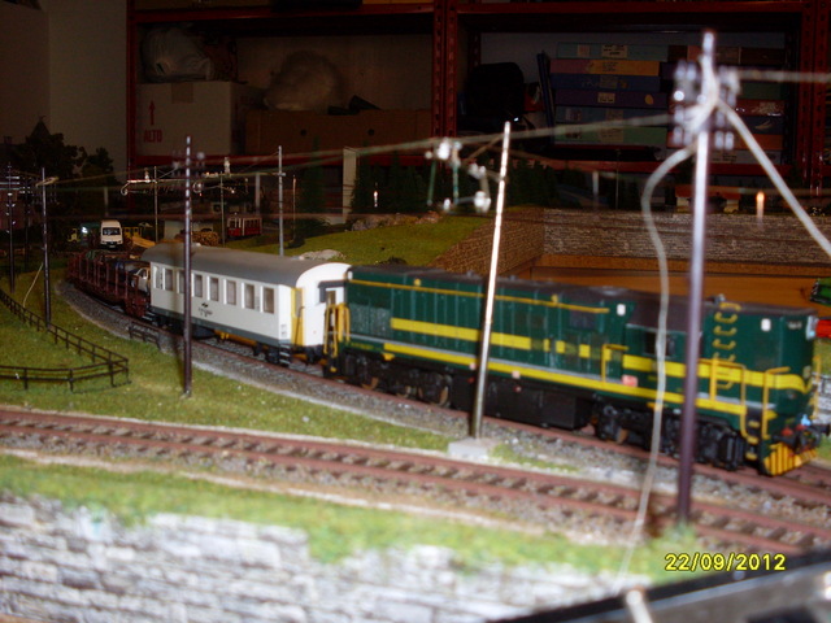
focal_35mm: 49
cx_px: 416
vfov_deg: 29.7
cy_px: 312
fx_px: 1176
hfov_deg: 38.9
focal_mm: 8.1
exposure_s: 1/45
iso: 100
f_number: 3.1
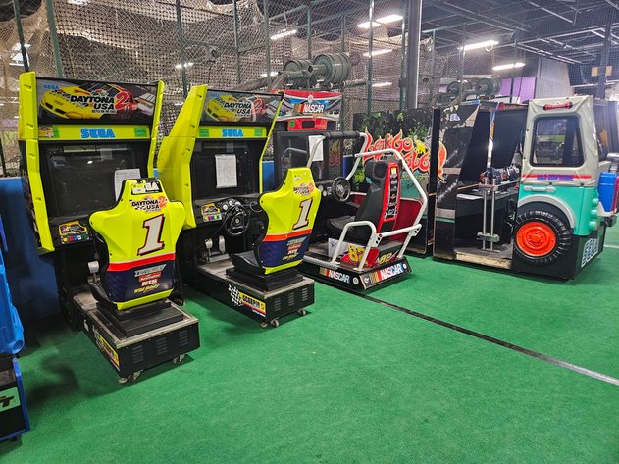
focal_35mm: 23
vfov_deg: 58.9
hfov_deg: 73.9
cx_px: 310
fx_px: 411
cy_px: 232
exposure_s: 1/60
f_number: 1.8
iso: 640
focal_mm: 5.4
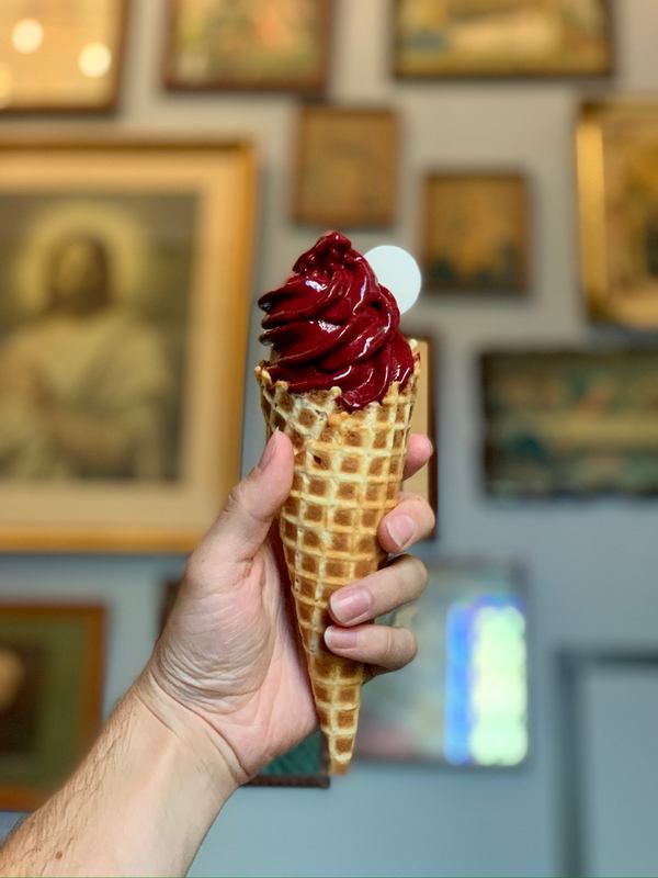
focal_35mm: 52
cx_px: 329
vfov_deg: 36.8
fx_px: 1318
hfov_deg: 28.0
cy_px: 439
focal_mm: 6
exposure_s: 1/60
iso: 400
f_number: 2.4
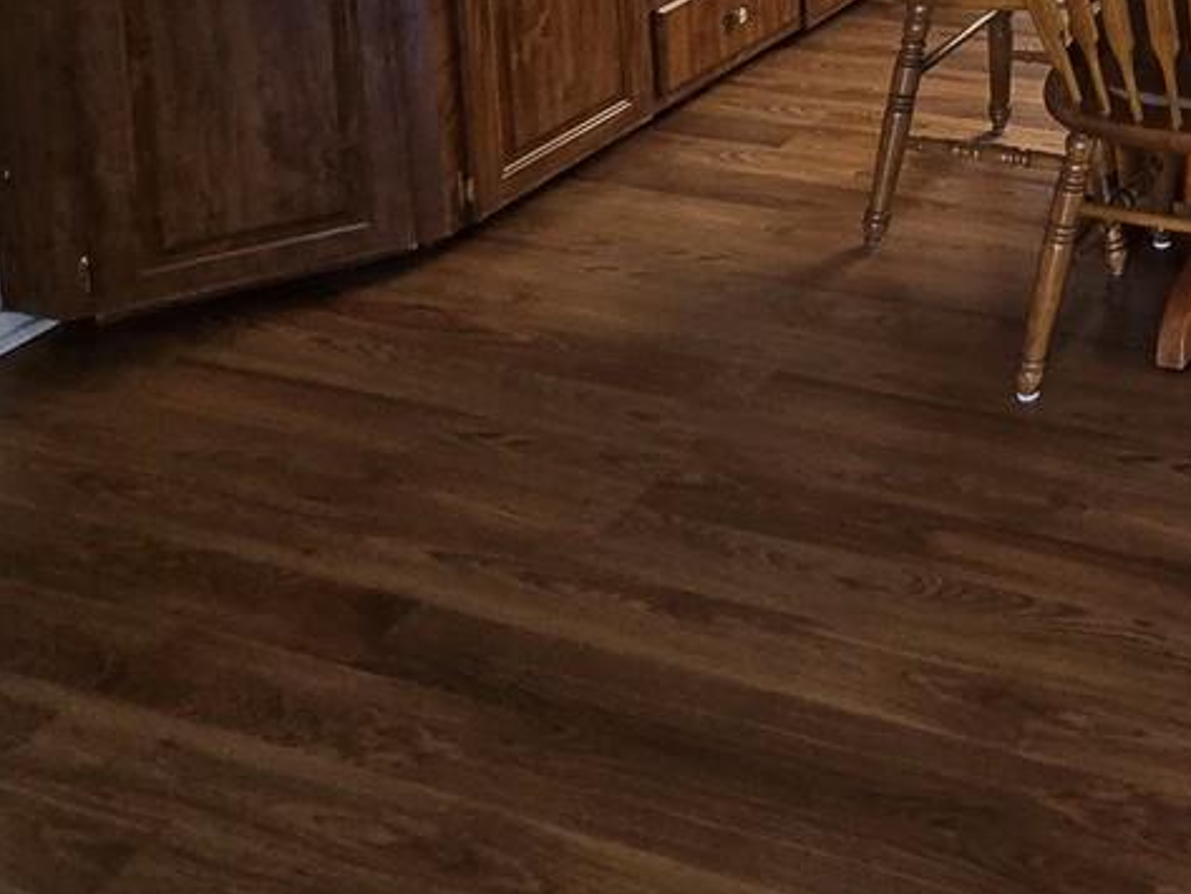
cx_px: 1405
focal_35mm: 44
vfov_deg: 25.3
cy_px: -433
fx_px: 1514
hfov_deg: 34.8
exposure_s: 1/60
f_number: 2.2
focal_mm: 2.2
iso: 250
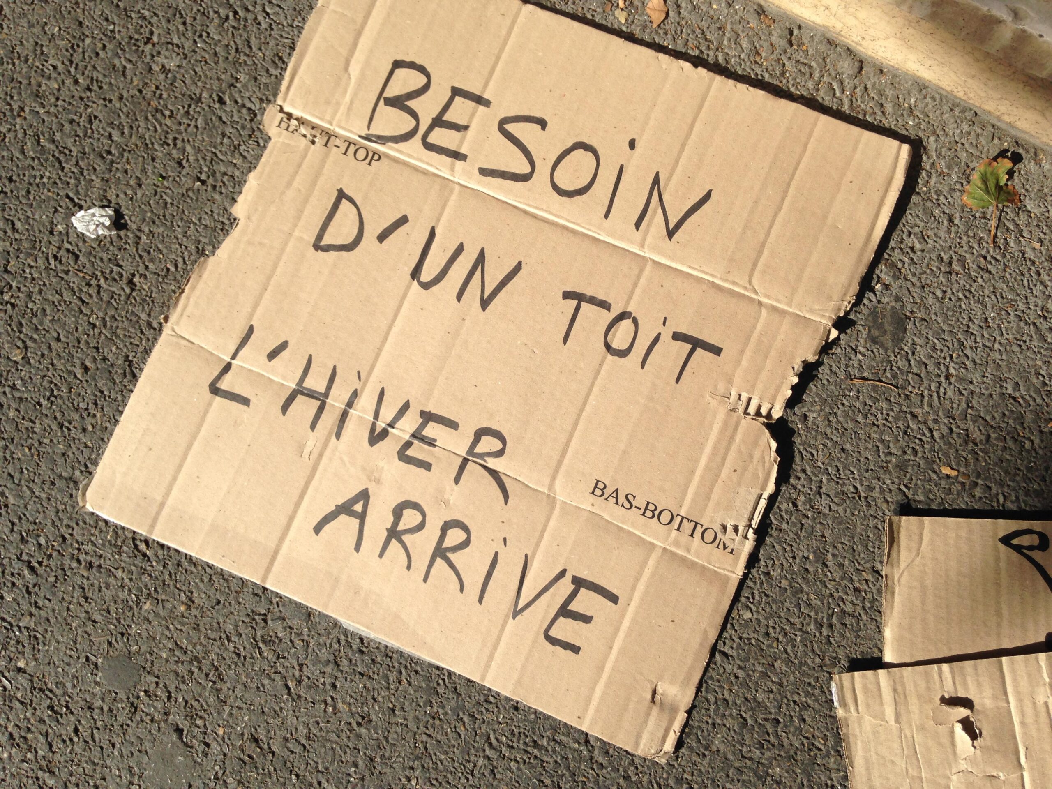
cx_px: 526
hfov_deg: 55.4
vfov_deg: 42.9
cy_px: 394
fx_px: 1003
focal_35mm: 33
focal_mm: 4.12
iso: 50
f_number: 2.4
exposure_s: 1/1642
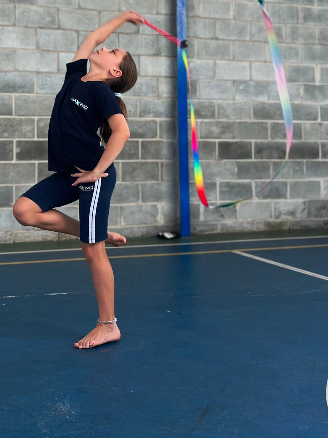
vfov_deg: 37.9
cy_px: 108
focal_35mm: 49
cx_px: 130
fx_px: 619
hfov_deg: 29.6
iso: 50
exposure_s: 1/227
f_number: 1.6
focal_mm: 5.1
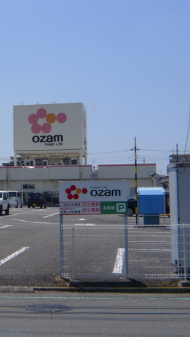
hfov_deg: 15.1
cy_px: 168
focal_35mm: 78
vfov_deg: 27.2
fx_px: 698
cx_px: -16
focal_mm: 11.1
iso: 80
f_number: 5.6
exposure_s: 1/800
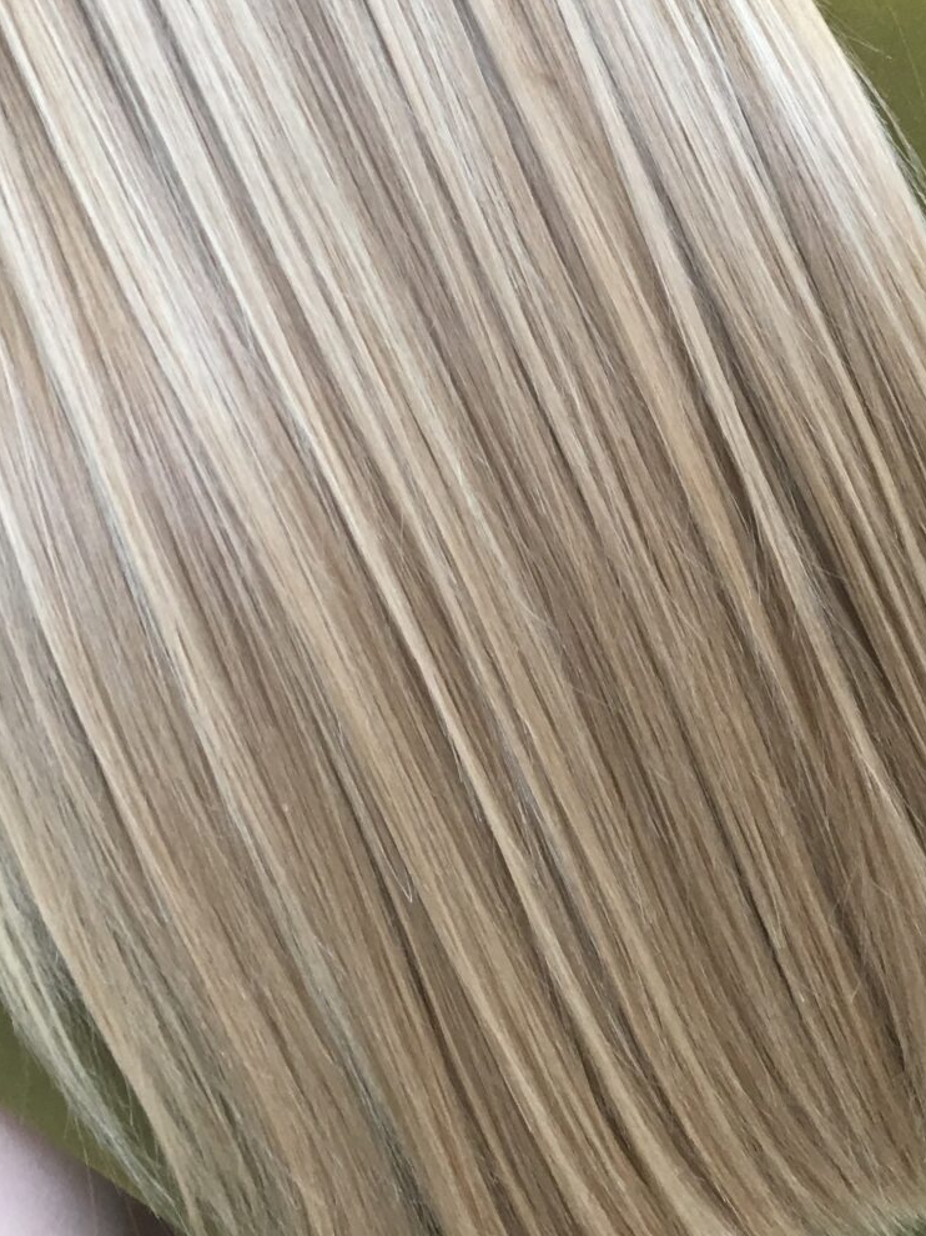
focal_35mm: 60
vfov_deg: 30.0
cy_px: -2
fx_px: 2141
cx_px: 273
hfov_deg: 24.2
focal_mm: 4.15
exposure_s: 1/17
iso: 32
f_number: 2.2
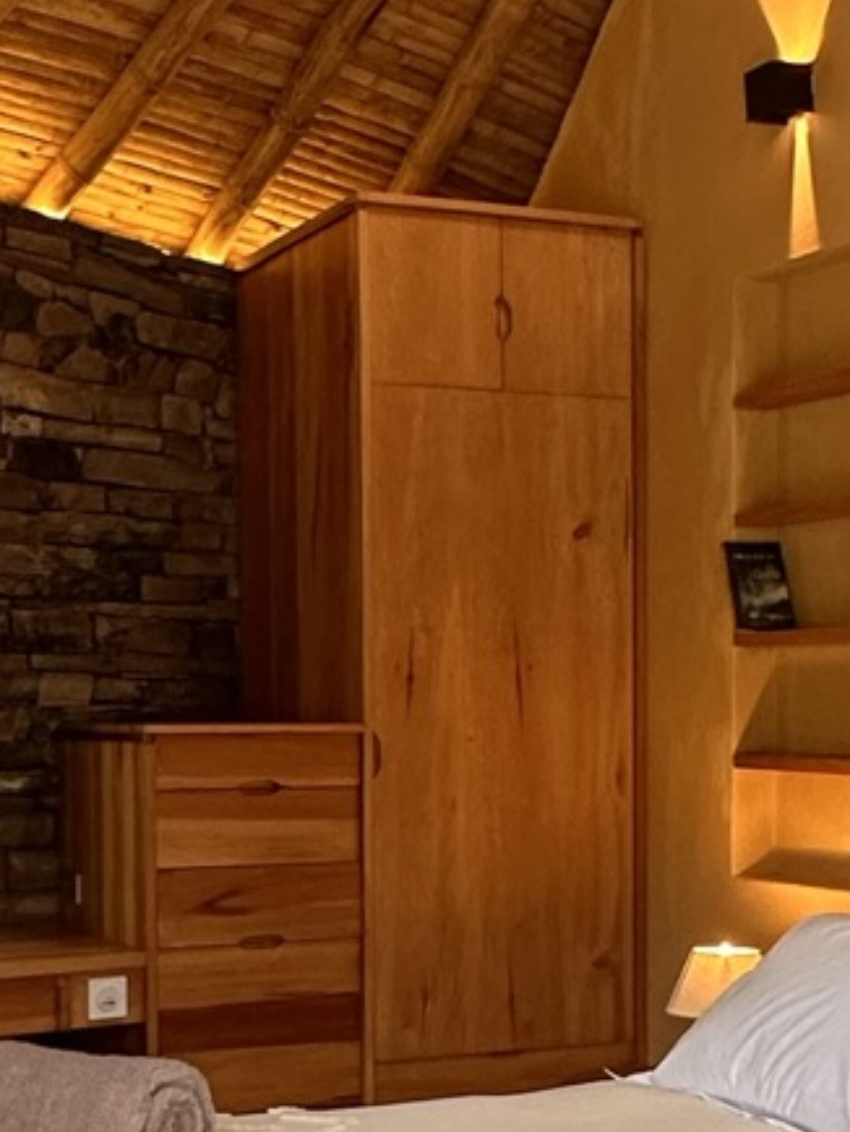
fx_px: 2159
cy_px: 762
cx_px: 443
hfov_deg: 22.3
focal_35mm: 66
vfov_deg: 29.2
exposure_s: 1/120
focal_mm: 2.22
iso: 200
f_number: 2.2
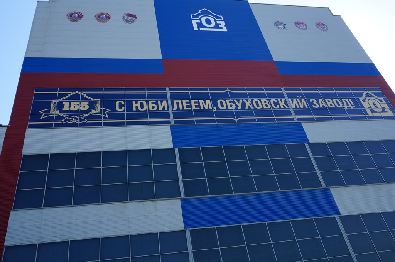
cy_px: 131
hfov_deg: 62.0
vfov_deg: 43.5
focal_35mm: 30
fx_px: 329
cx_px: 198
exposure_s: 1/80
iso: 100
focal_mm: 20
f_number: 10
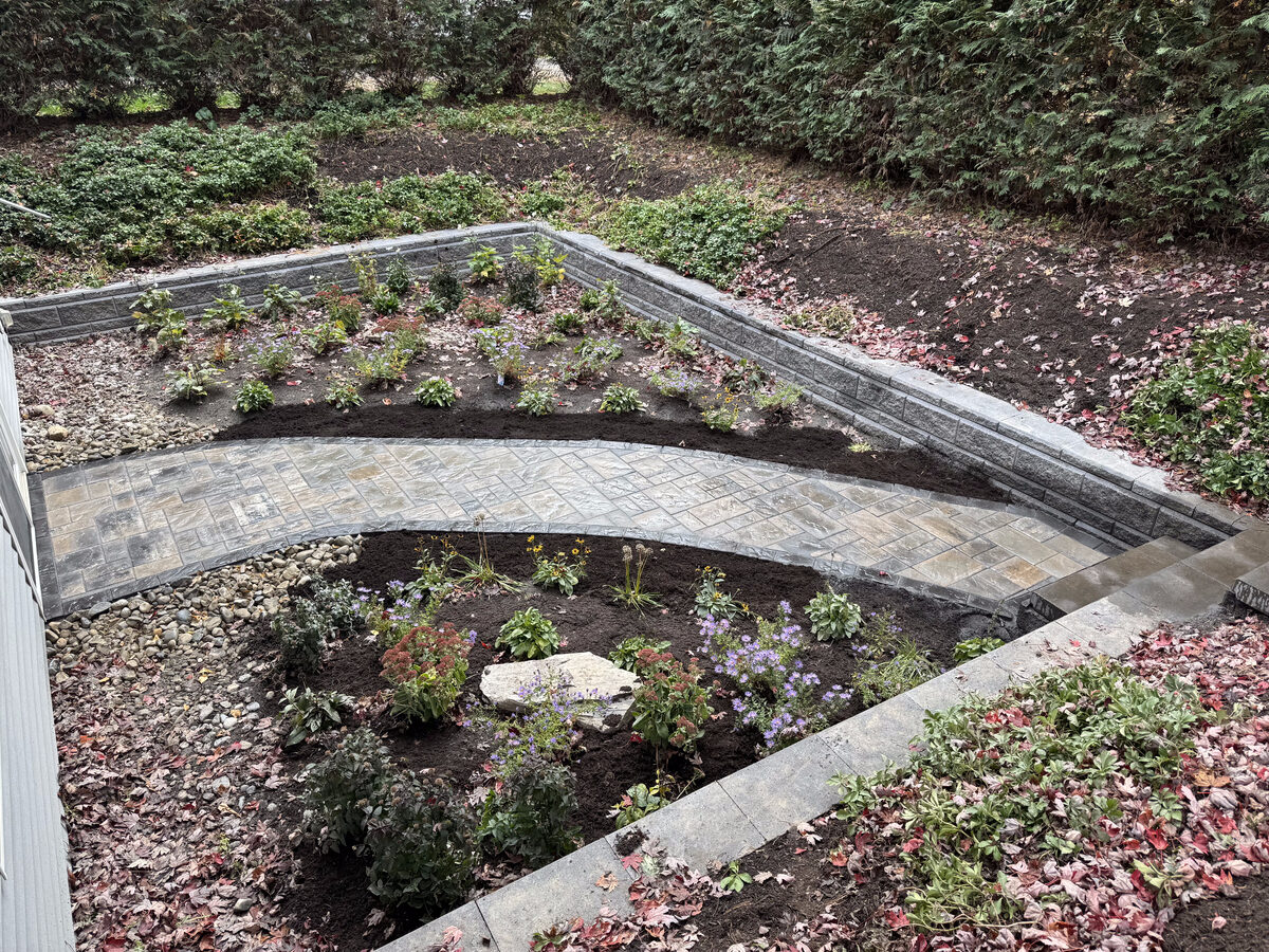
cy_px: 476
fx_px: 880
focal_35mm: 24
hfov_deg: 71.6
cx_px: 634
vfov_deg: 56.8
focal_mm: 6.76
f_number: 1.78
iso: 80
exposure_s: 1/385
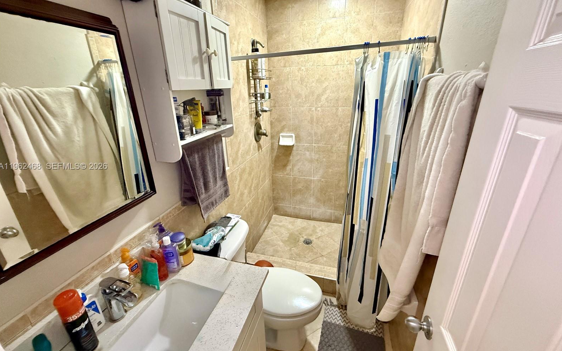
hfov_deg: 101.5
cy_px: 167
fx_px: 230
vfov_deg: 74.7
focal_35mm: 15
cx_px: 281
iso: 640
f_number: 2.2
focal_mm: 2.22
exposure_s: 1/60
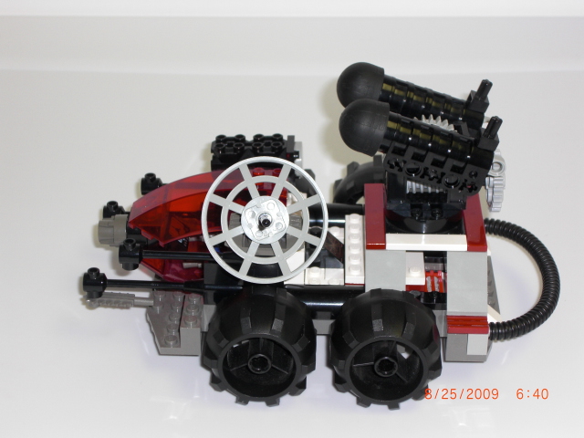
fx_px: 1502
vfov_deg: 16.6
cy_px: 219
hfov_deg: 22.0
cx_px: 292
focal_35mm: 89
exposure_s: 1/60
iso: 100
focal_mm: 15.7
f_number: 4.8
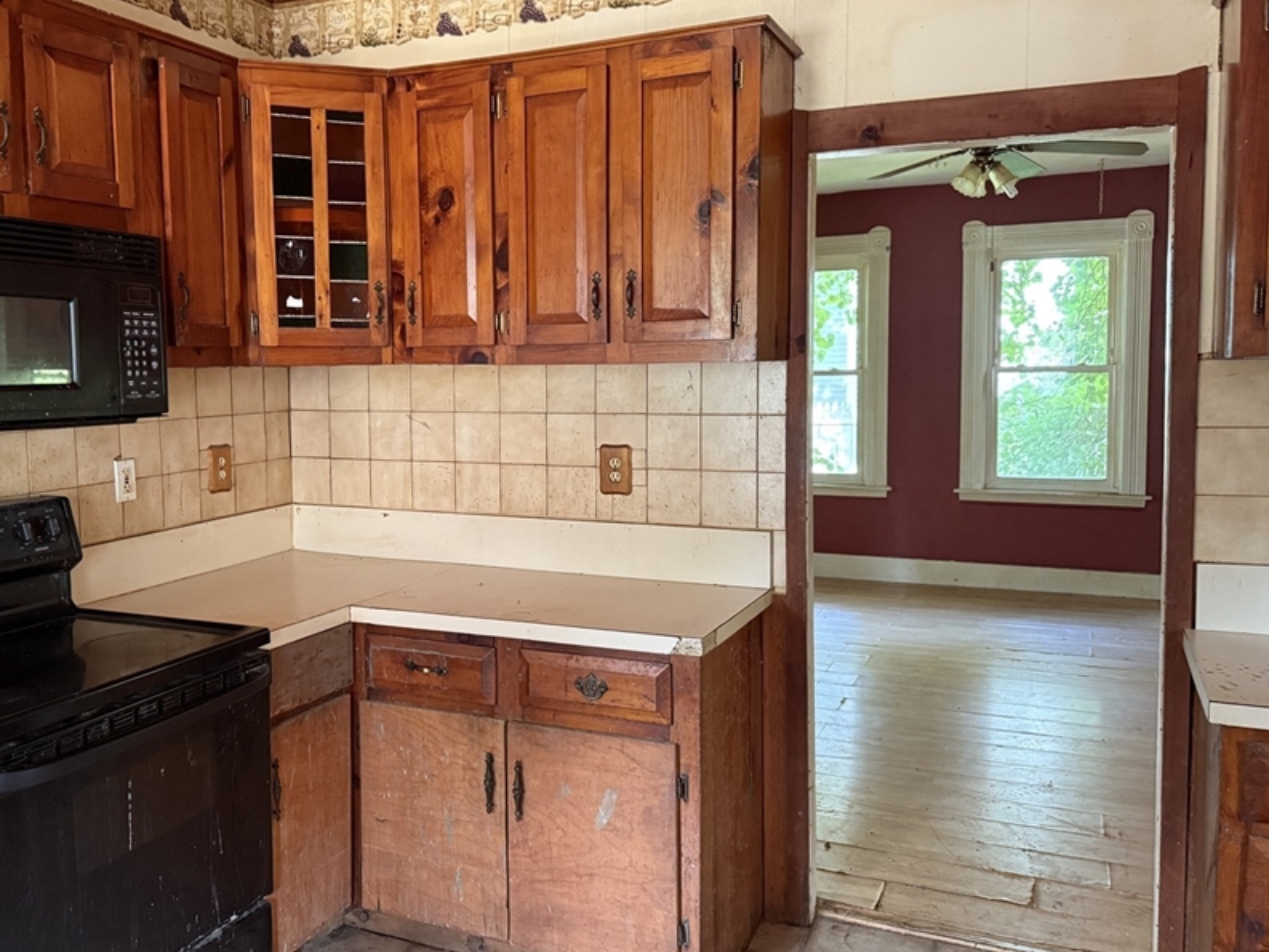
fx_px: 1137
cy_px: 453
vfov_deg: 45.4
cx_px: 499
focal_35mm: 31
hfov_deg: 57.8
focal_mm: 6.76
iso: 800
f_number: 1.78
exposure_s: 1/48
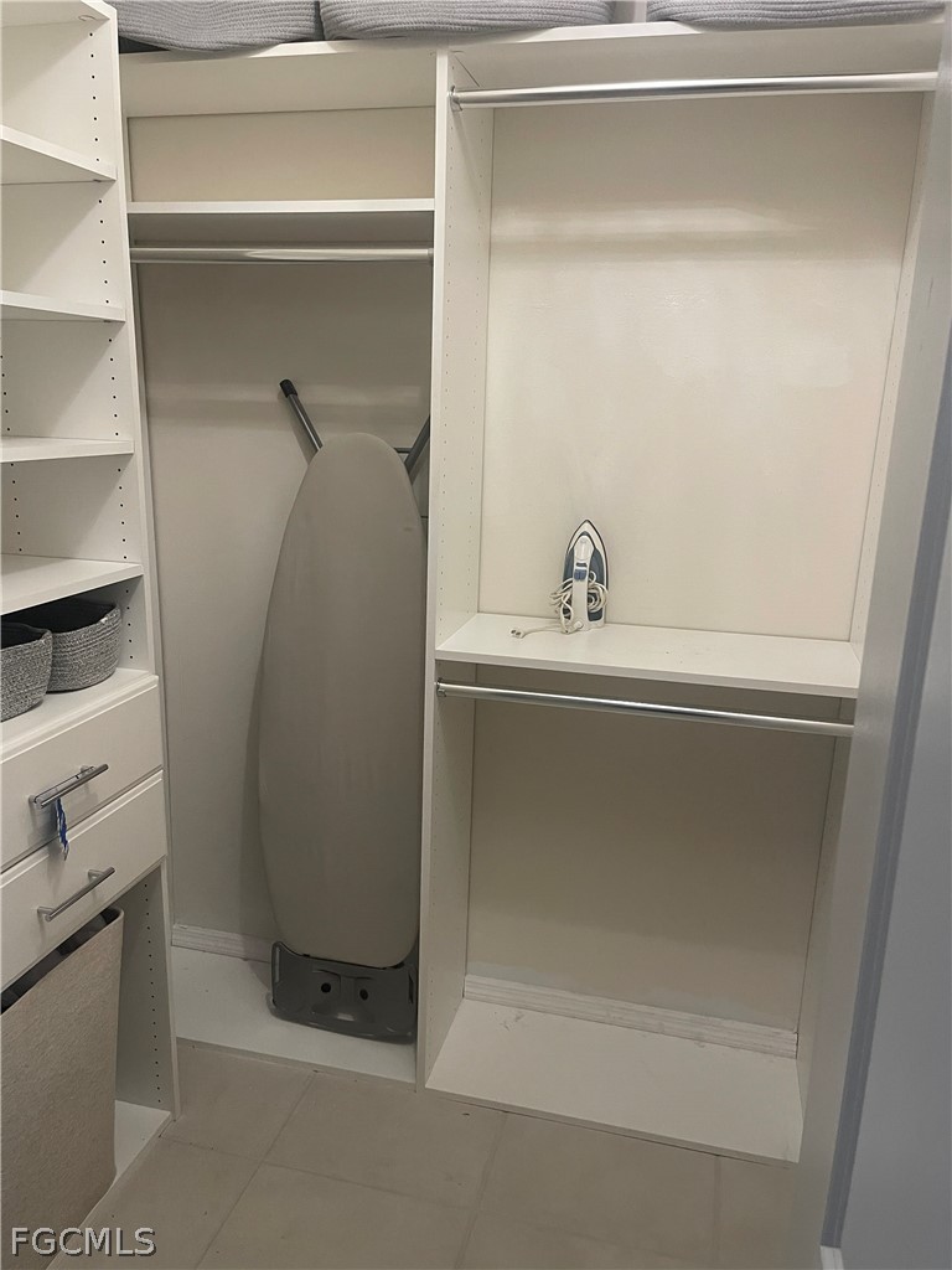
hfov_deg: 54.9
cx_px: 476
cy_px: 635
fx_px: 917
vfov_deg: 69.4
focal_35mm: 25
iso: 250
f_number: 1.6
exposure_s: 1/60
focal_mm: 5.1
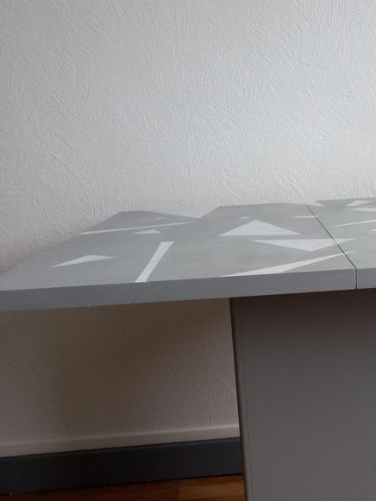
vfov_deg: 43.5
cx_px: 299
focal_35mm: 43
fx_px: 623
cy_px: 317
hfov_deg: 32.7
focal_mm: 4.6
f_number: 2
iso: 320
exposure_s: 1/25
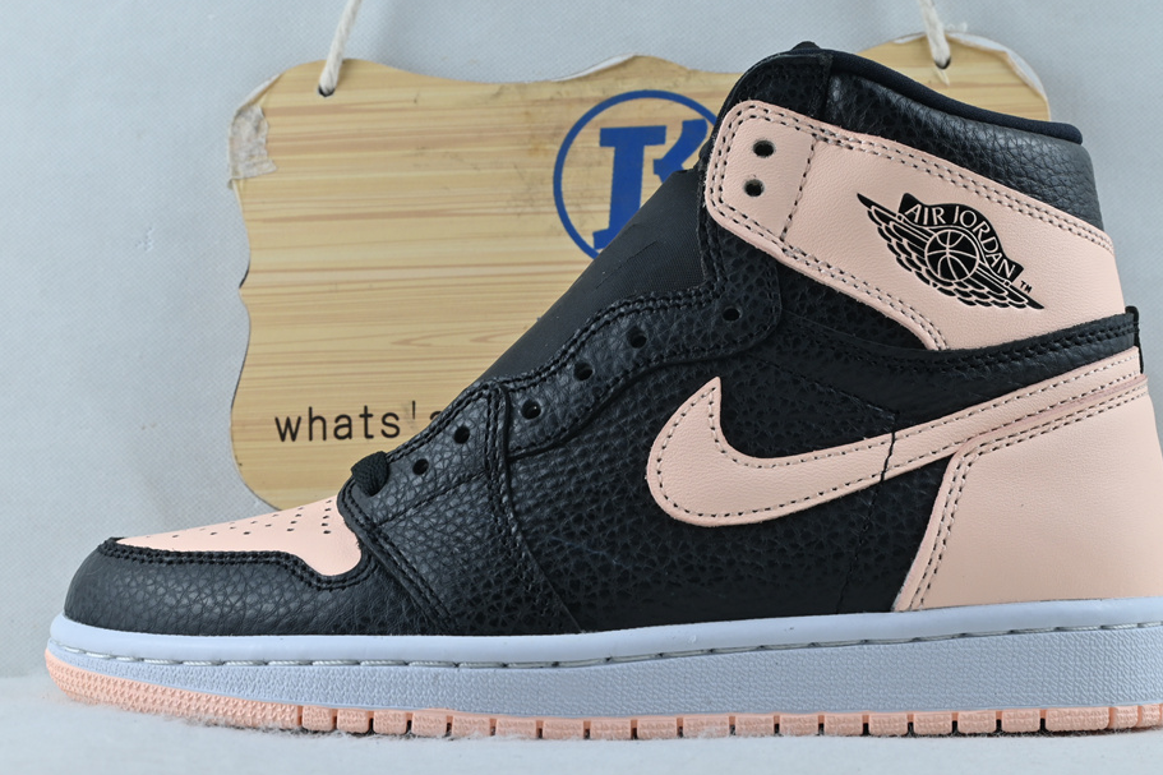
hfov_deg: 36.7
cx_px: 592
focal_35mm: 54
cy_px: 463
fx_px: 1755
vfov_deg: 24.9
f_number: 10
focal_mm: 27.5
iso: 100
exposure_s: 1/15
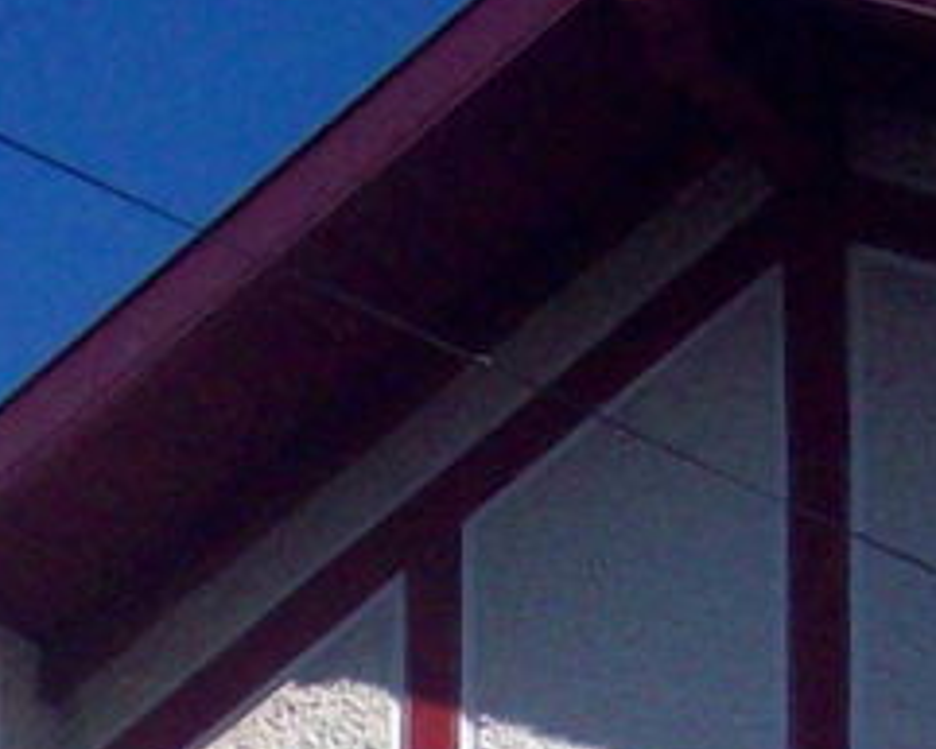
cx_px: 548
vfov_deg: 6.1
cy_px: 1956
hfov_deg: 8.0
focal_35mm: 240
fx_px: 6651
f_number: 5.6
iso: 80
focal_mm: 6.2
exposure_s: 1/587
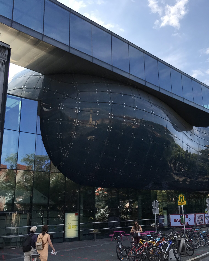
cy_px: 131
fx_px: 286
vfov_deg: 49.1
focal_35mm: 37
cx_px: 143
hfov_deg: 39.5
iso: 20
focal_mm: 3.99
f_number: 1.8
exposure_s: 1/1408
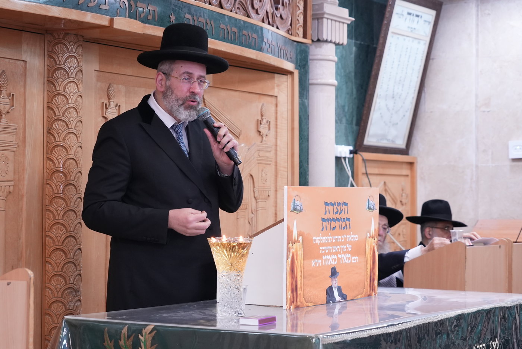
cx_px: 261
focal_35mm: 78
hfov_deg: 26.0
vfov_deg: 17.5
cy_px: 174
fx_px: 1132
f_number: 6.3
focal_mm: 78
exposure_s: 1/125
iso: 4000
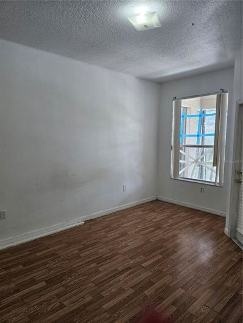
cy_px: 162
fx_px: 215
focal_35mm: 23
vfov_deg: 73.9
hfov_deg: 58.9
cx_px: 122
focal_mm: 6.3
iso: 200
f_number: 1.7
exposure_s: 1/120
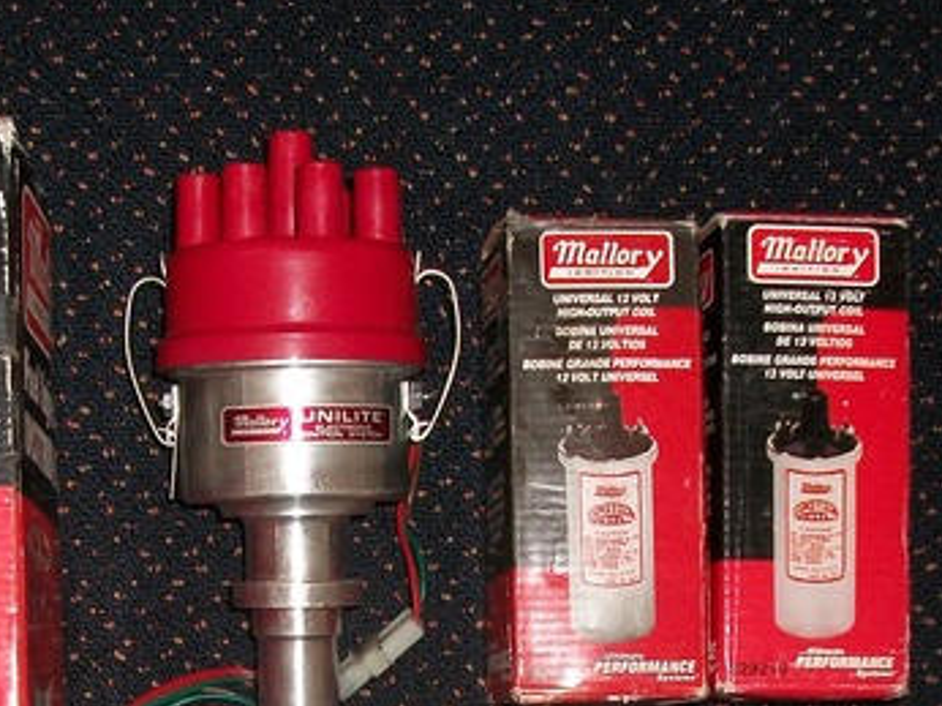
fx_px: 2012
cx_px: 245
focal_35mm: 74
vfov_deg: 19.0
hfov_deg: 26.0
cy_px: 807
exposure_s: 1/30
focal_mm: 5.7
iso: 80
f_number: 2.9
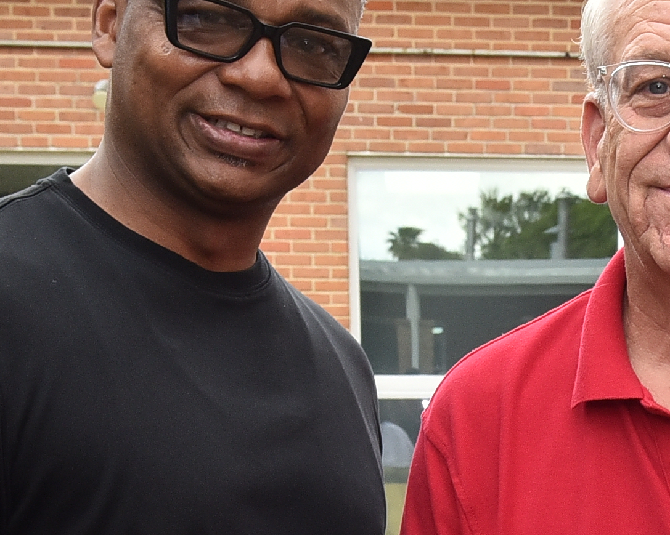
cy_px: 704
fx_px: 2240
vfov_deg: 13.1
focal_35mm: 113
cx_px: 737
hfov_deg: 16.5
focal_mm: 29
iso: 1000
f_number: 13
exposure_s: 1/125
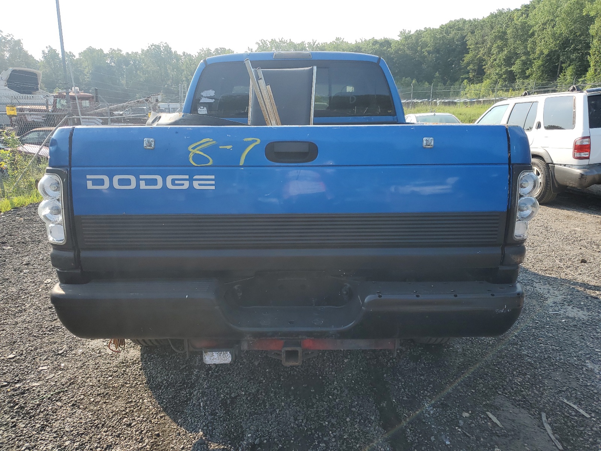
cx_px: 300
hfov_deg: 67.3
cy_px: 226
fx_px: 451
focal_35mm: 26
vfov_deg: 53.1
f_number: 1.5
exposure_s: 1/1667
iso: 50
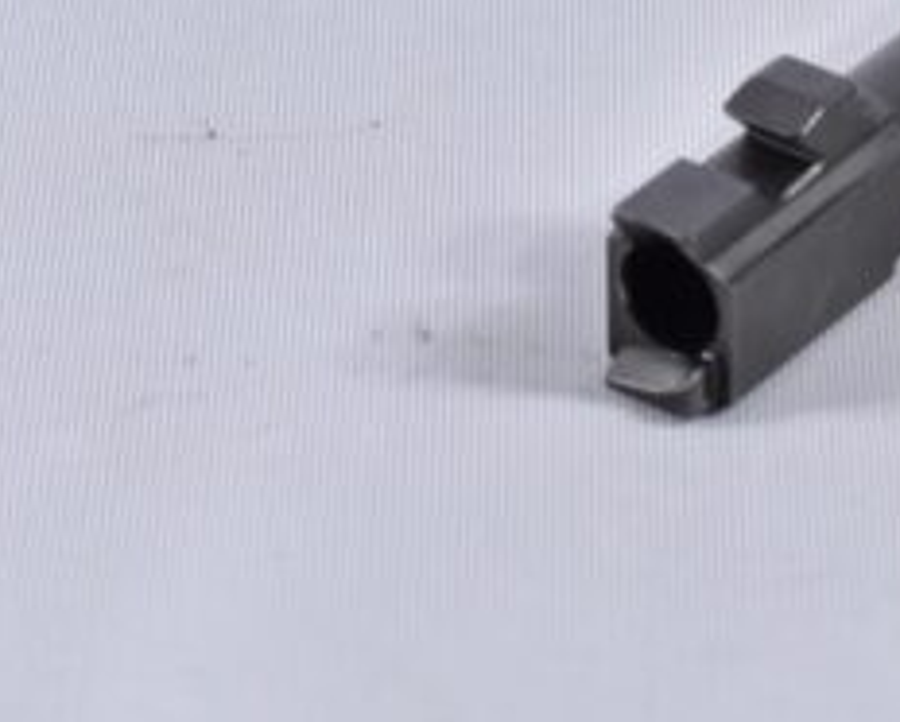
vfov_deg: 7.7
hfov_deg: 9.6
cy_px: 19
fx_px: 5337
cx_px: 935
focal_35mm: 200
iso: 640
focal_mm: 55
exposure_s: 1/50
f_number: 5.6
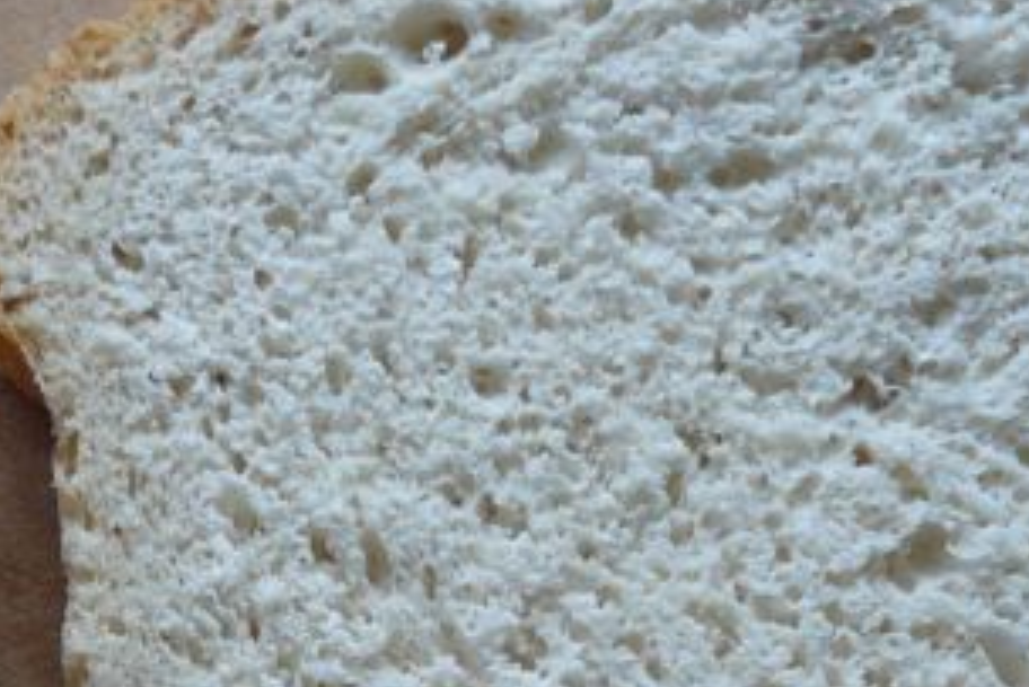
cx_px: -10
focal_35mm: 126
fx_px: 3603
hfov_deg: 15.9
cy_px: 853
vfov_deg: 10.7
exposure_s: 1/50
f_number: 2.8
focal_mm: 6
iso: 100
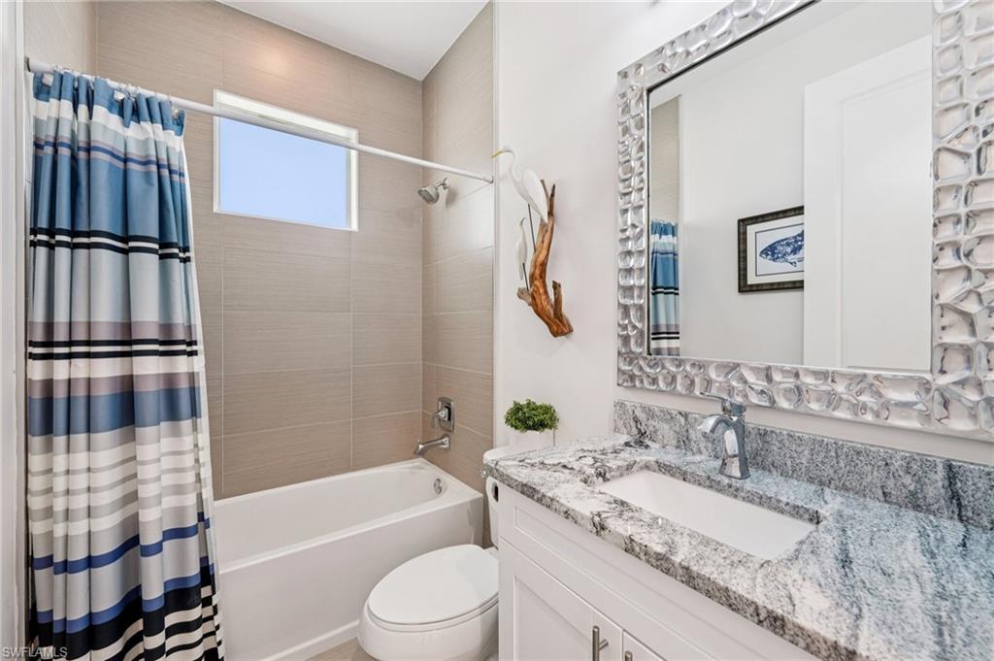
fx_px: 386
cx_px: 497
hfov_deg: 104.3
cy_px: 330
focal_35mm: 14
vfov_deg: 81.1
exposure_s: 1/10
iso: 400
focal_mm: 14
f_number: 8
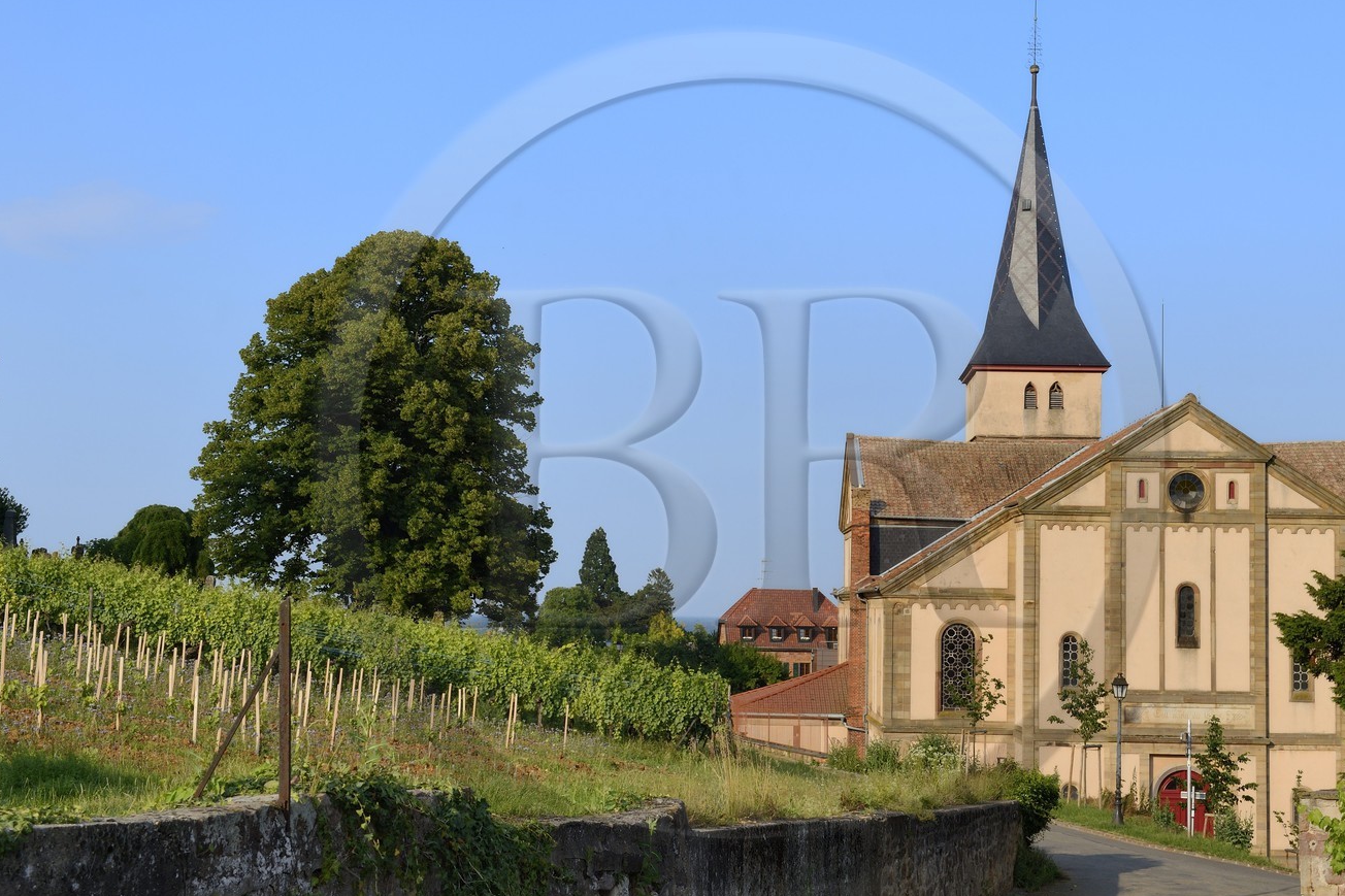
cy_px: 460
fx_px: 2017
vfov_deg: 25.1
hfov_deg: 36.8
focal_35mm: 54
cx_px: 739
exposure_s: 1/200
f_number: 11
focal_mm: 44
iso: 200
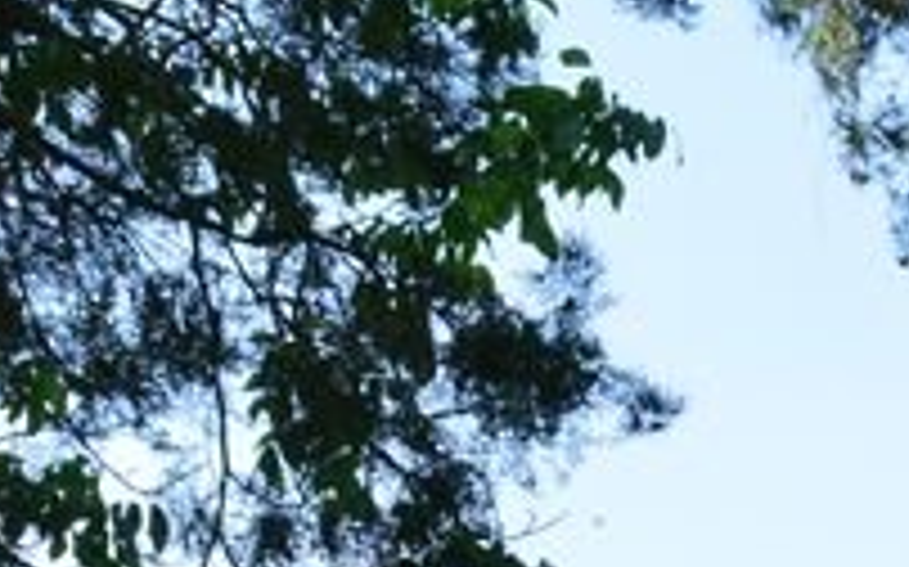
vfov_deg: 6.1
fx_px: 4878
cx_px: 1413
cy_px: 1696
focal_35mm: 197
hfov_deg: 10.3
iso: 400
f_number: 10
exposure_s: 1/250
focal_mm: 20
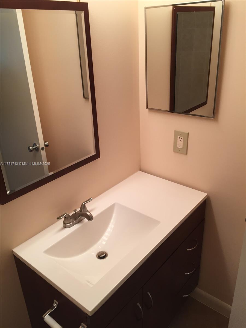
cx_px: 123
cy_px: 164
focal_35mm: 29
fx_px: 275
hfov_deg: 48.2
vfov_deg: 61.7
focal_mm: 4.15
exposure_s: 1/40
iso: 32
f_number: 2.2
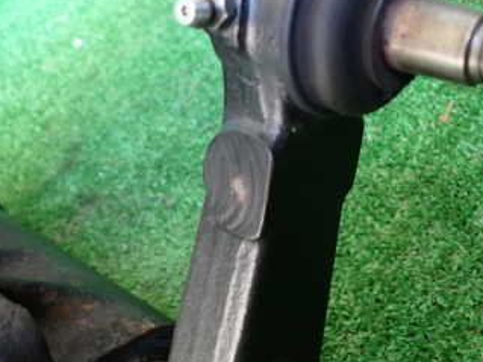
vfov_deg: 29.7
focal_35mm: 47
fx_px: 656
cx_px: 403
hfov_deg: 38.5
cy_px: 41
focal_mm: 4.5
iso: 200
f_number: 2
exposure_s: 1/30
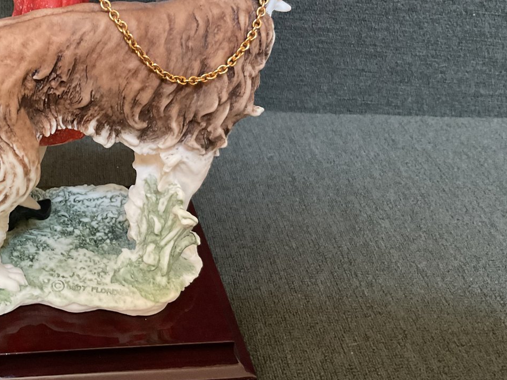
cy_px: 131
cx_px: 107
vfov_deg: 31.3
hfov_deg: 39.7
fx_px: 674
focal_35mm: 46
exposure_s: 1/40
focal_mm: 3
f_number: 1.8
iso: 250
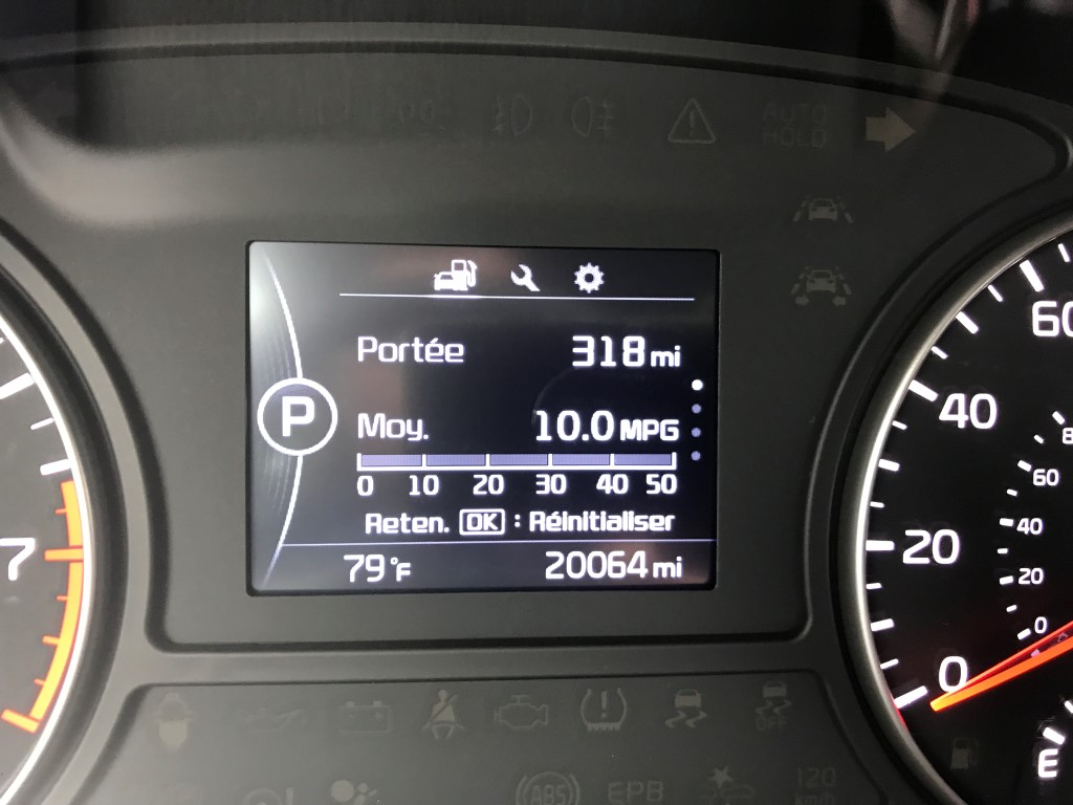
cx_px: 536
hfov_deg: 63.4
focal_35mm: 28
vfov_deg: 49.7
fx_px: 868
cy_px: 402
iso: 64
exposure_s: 1/15
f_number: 1.8
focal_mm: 3.99
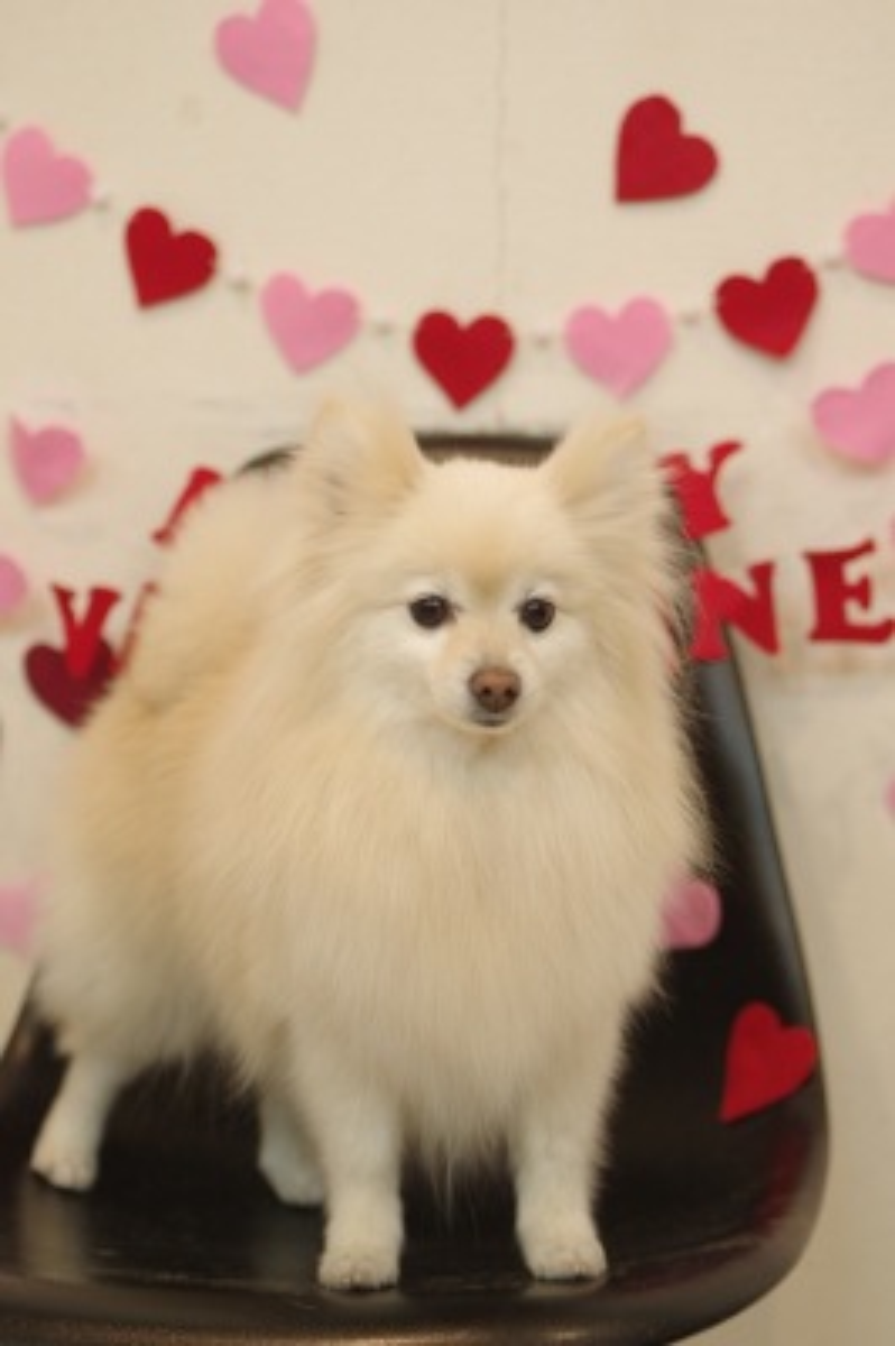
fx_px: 3063
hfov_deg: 16.6
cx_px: 448
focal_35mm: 82
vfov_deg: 24.8
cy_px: 673
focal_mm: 55
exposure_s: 1/100
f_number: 2.8
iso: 800
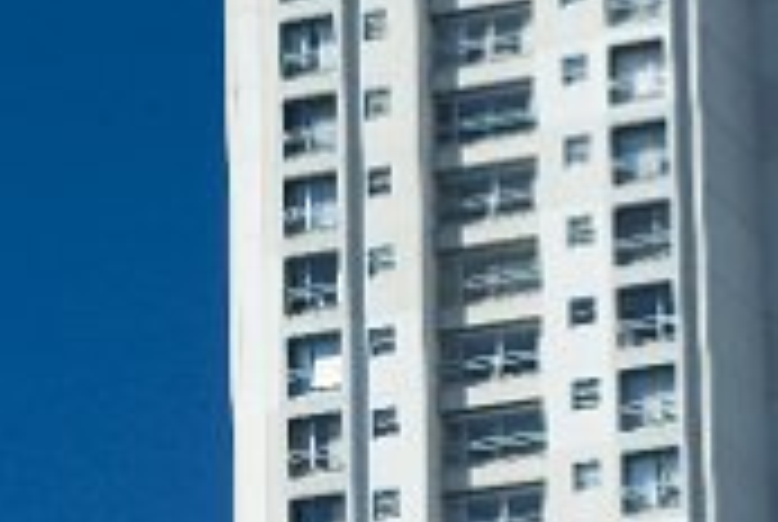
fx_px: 5996
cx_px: -9
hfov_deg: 7.4
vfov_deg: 4.9
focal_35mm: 277
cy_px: 873
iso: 100
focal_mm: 50
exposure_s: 1/125
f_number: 5.6
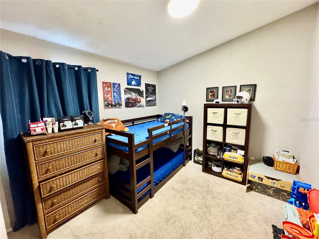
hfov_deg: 102.1
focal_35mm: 14
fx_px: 129
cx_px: 160
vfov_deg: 85.7
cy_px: 120
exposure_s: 1/60
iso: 800
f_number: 2.2
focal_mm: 2.22
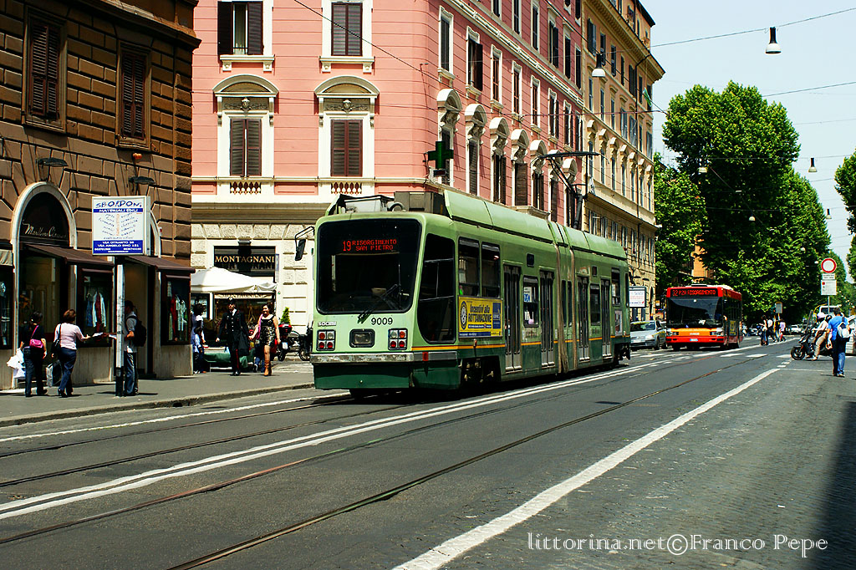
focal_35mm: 60
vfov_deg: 22.6
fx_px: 1426
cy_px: 285
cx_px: 428
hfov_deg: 33.4
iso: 200
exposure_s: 1/500
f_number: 7.1
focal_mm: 40
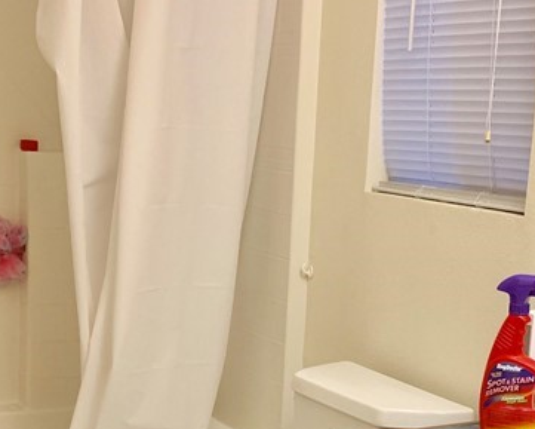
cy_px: 416
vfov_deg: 20.7
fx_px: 1140
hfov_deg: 26.3
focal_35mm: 72
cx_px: 328
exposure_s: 1/40
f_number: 1.8
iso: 400
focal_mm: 4.25
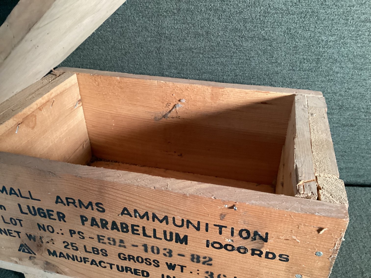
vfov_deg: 45.4
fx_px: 332
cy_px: 139
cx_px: 186
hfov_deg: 58.3
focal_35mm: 31
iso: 320
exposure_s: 1/40
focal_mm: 3.3
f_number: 2.4
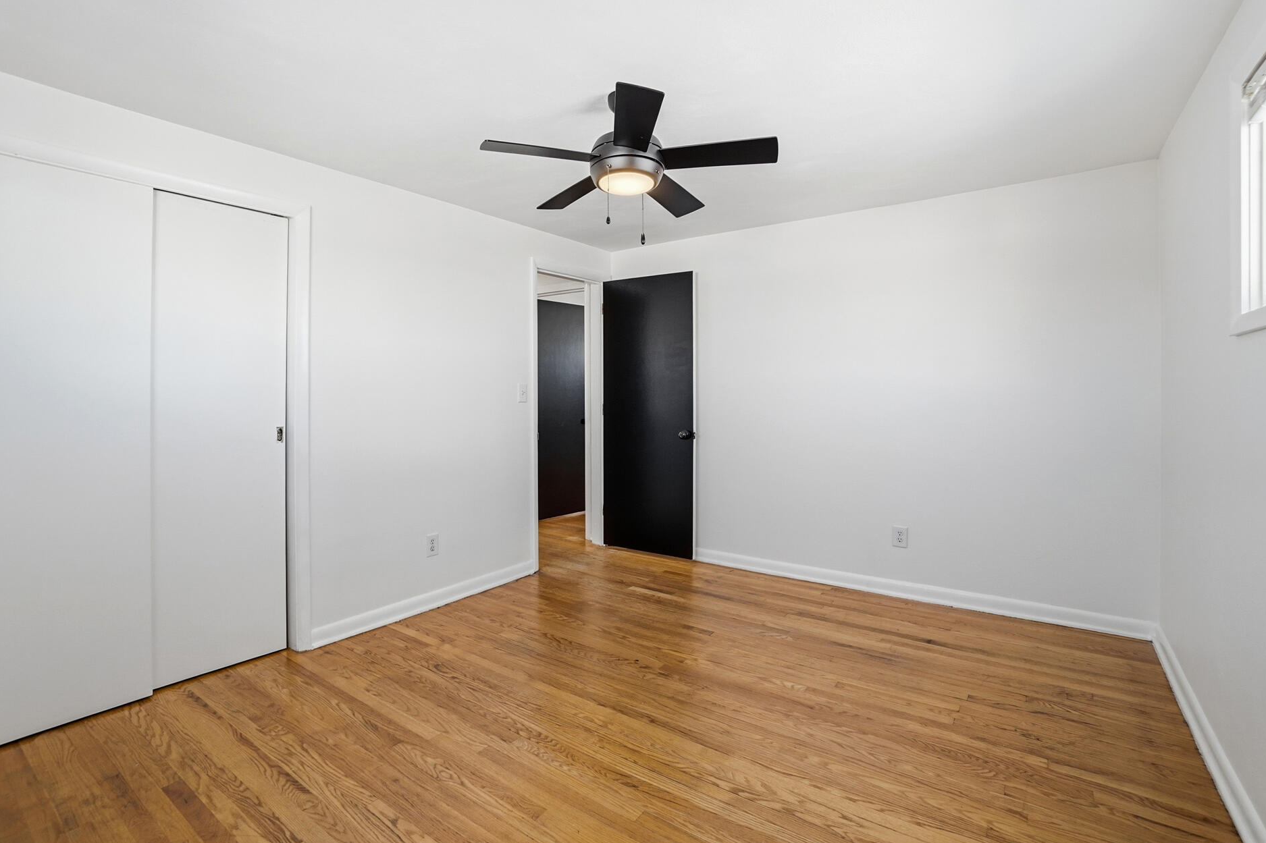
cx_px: 598
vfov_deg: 73.6
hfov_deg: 96.7
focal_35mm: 16
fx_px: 562
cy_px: 395
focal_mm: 10
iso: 100
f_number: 4
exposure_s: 1/1250
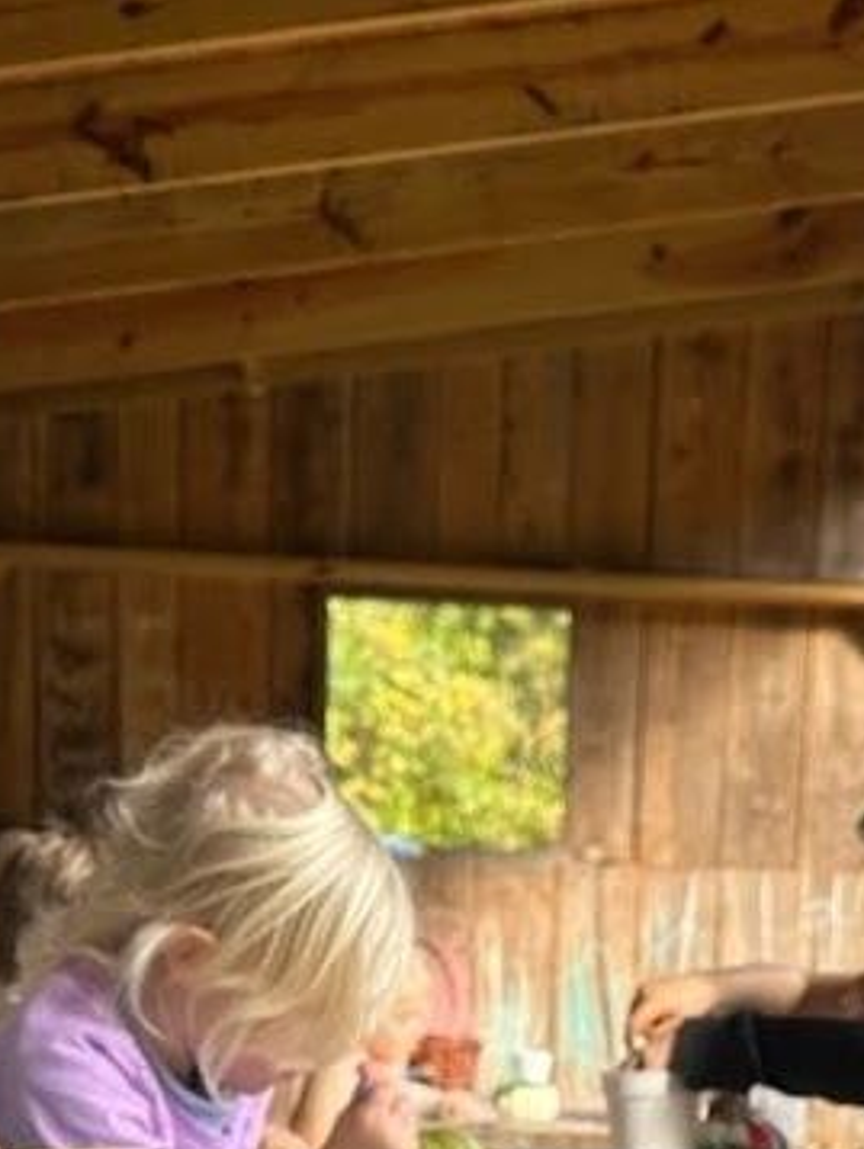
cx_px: 560
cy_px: 1329
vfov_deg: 30.0
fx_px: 1861
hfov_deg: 26.0
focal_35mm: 56
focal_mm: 6.86
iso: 80
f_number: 1.78
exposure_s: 1/272
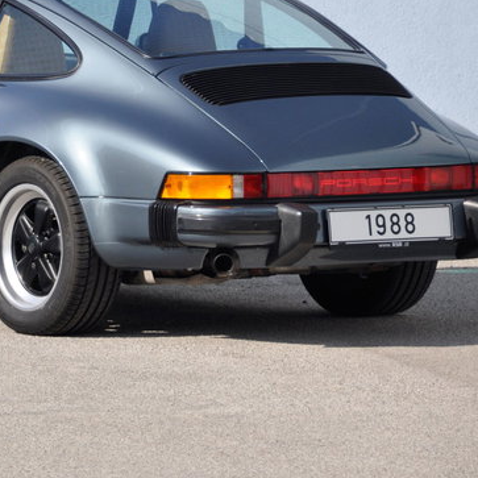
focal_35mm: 391
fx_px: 6107
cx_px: 78
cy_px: 182
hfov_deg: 4.5
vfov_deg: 4.5
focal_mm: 145
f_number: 6
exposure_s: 1/640
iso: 500
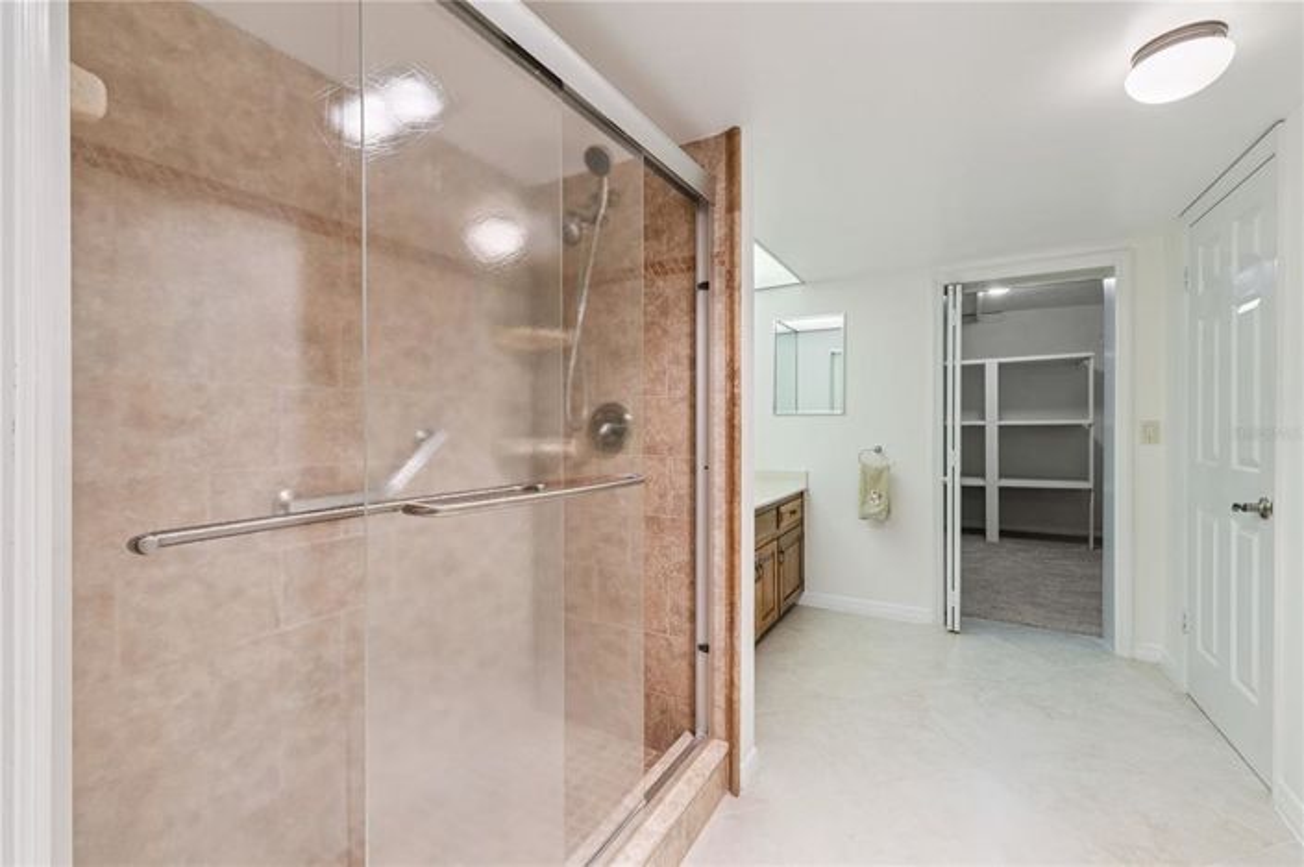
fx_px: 543
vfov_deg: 77.2
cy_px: 434
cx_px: 652
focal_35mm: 15
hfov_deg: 100.4
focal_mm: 10
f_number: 9
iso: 400
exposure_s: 1/15
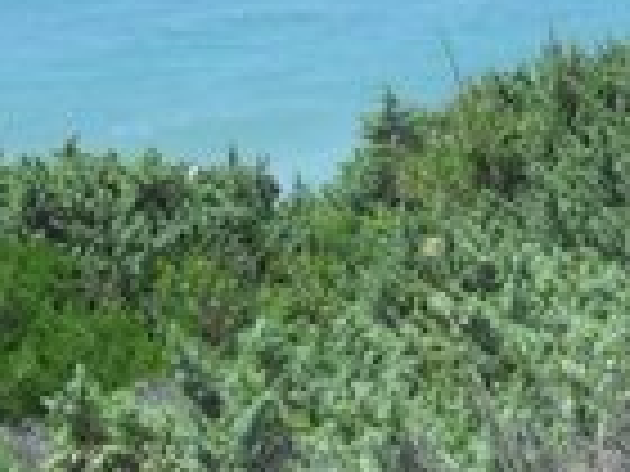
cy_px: -625
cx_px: 1071
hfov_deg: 4.4
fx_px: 8135
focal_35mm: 447
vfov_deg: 3.3
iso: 100
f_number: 4.2
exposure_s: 1/1000
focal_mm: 12.8
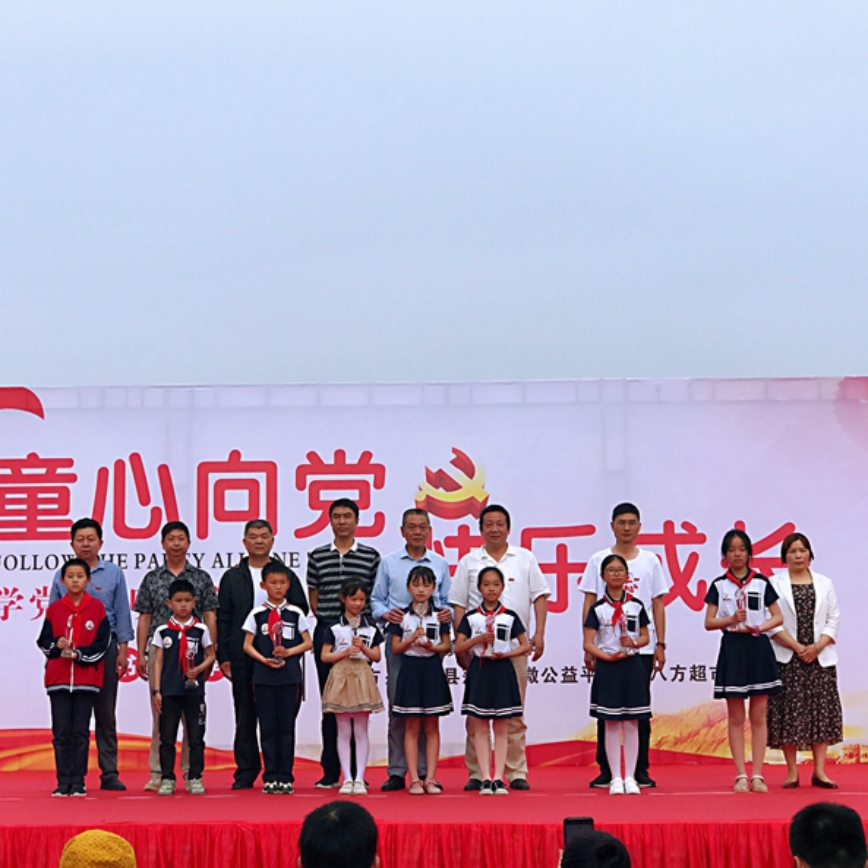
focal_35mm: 68
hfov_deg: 25.4
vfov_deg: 25.4
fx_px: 1929
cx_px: 449
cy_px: 433
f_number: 2.8
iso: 20
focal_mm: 6.6
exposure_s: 1/921
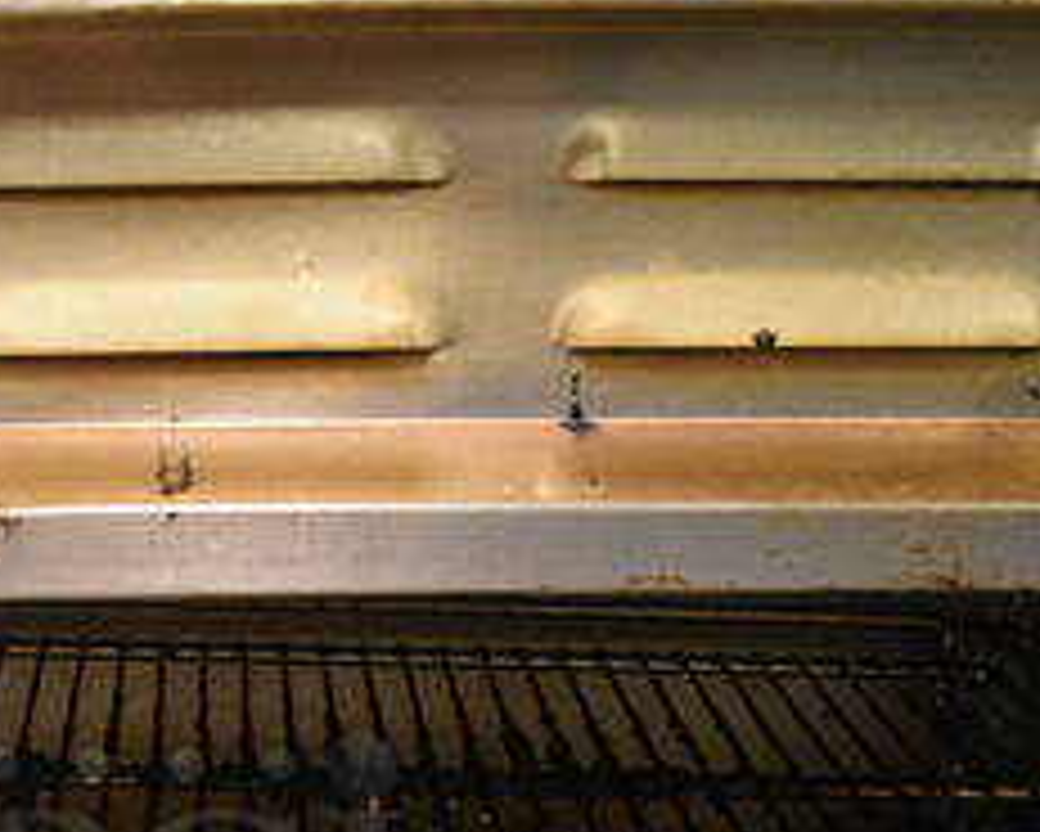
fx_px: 2063
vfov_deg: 21.8
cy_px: 886
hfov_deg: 27.6
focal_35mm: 67
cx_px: 185
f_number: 3.5
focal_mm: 18
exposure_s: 1/15
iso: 3200
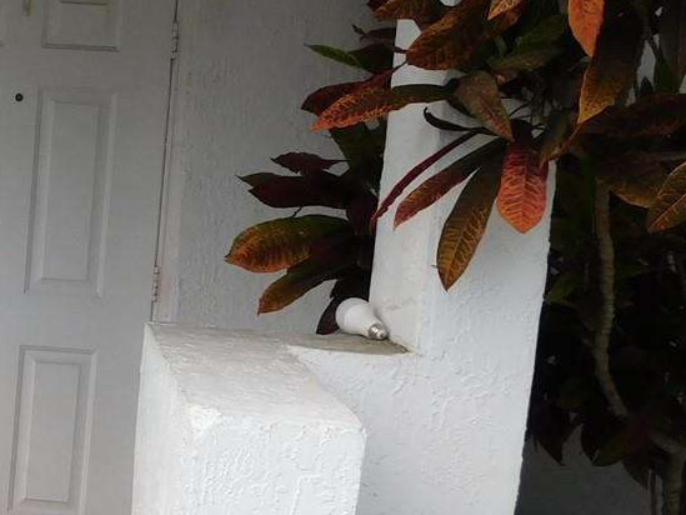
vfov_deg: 21.9
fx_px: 1328
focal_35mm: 67
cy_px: 265
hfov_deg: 25.6
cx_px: -159
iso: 125
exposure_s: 1/800
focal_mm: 4
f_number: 3
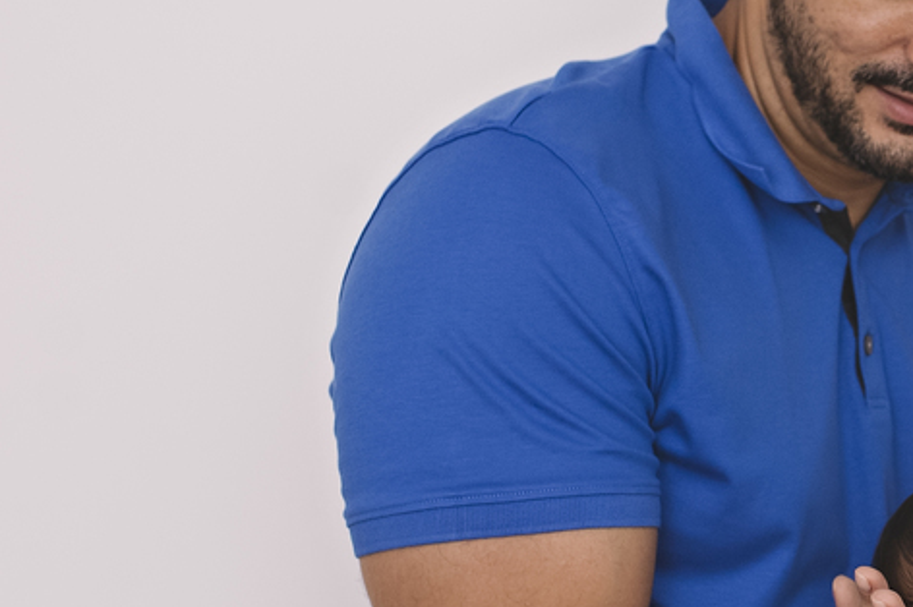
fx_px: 2255
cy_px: 387
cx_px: 1159
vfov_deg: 15.3
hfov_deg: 21.0
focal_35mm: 89
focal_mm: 35
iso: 500
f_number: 3.5
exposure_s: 1/125
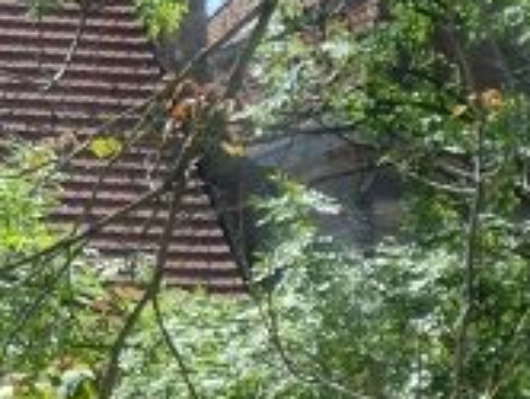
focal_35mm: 360
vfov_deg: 4.1
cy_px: 270
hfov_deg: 5.4
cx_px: -540
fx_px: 5520
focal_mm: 13.1
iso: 64
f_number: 4.6
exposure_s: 1/400
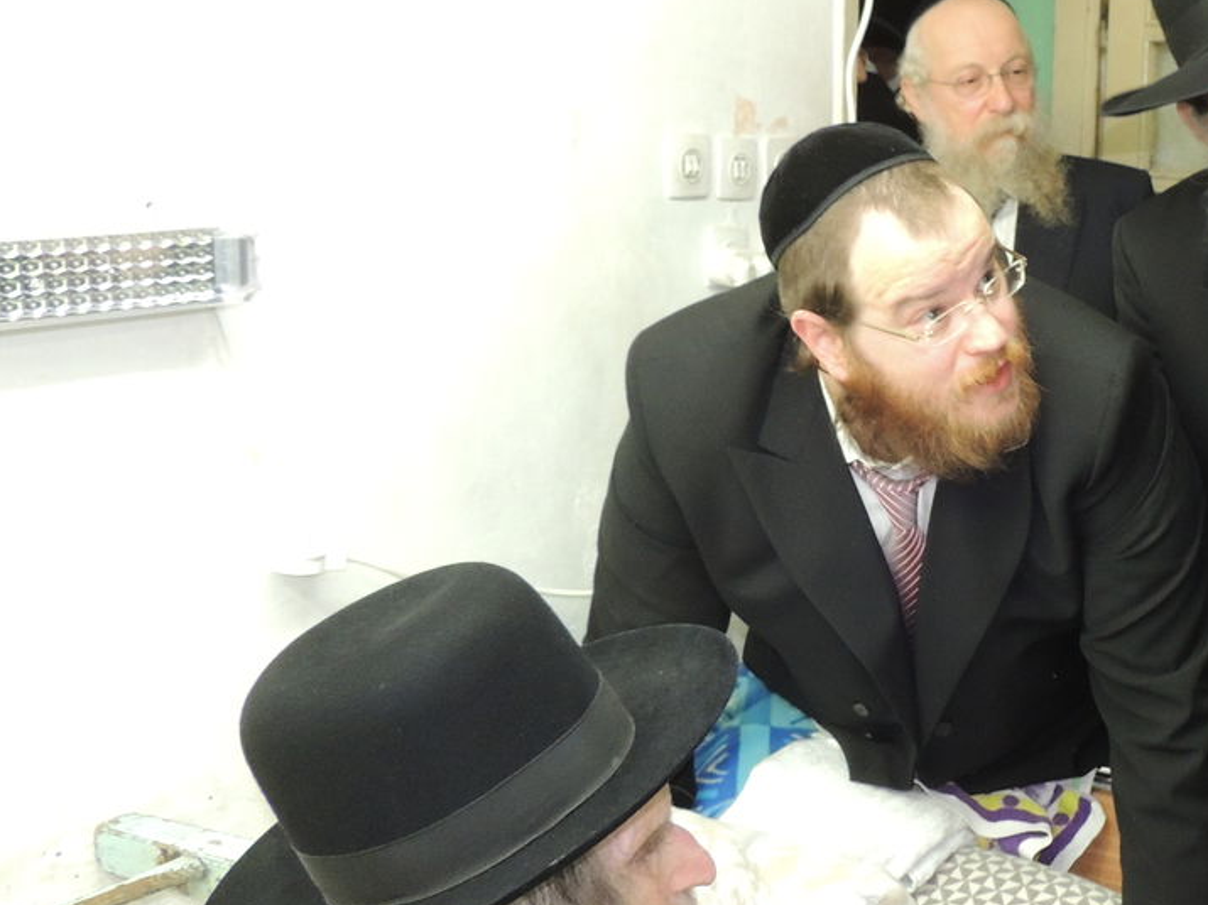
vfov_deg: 30.9
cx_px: 1088
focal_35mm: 47
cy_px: 447
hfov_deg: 37.7
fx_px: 1640
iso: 400
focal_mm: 4.3
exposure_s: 1/40
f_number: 3
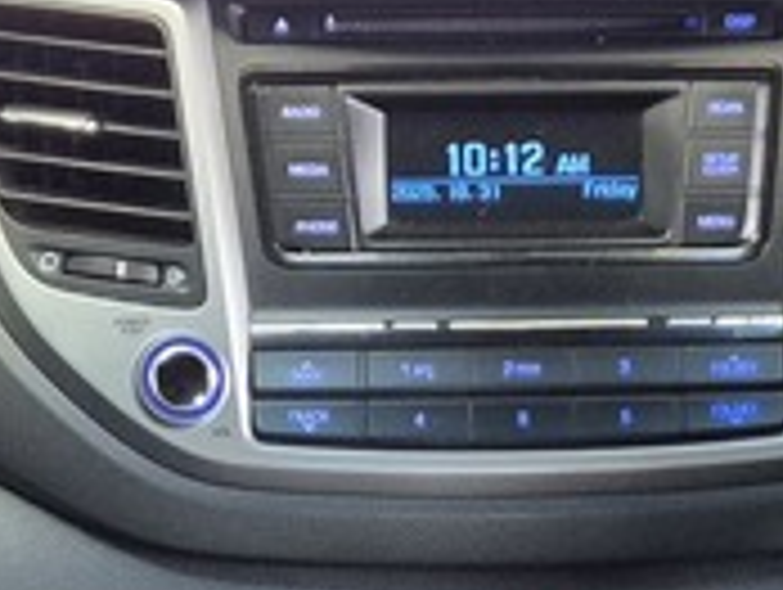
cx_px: 576
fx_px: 3058
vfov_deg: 10.7
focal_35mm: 135
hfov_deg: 14.5
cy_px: 802
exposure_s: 1/100
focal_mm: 5.4
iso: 1000
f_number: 1.8
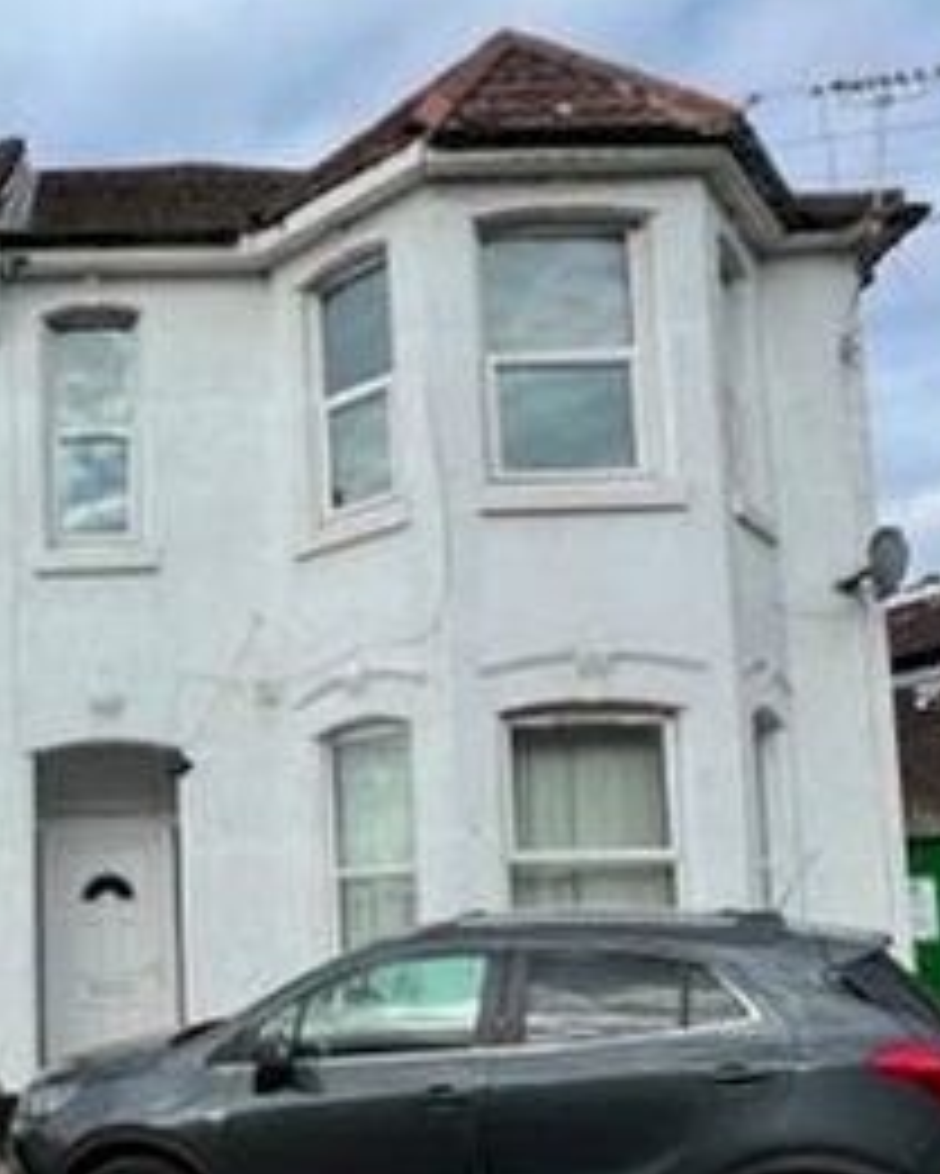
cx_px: 58
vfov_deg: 51.1
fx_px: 1182
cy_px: 848
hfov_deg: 39.6
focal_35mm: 34
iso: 32
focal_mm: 1.57
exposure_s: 1/1597
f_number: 1.8
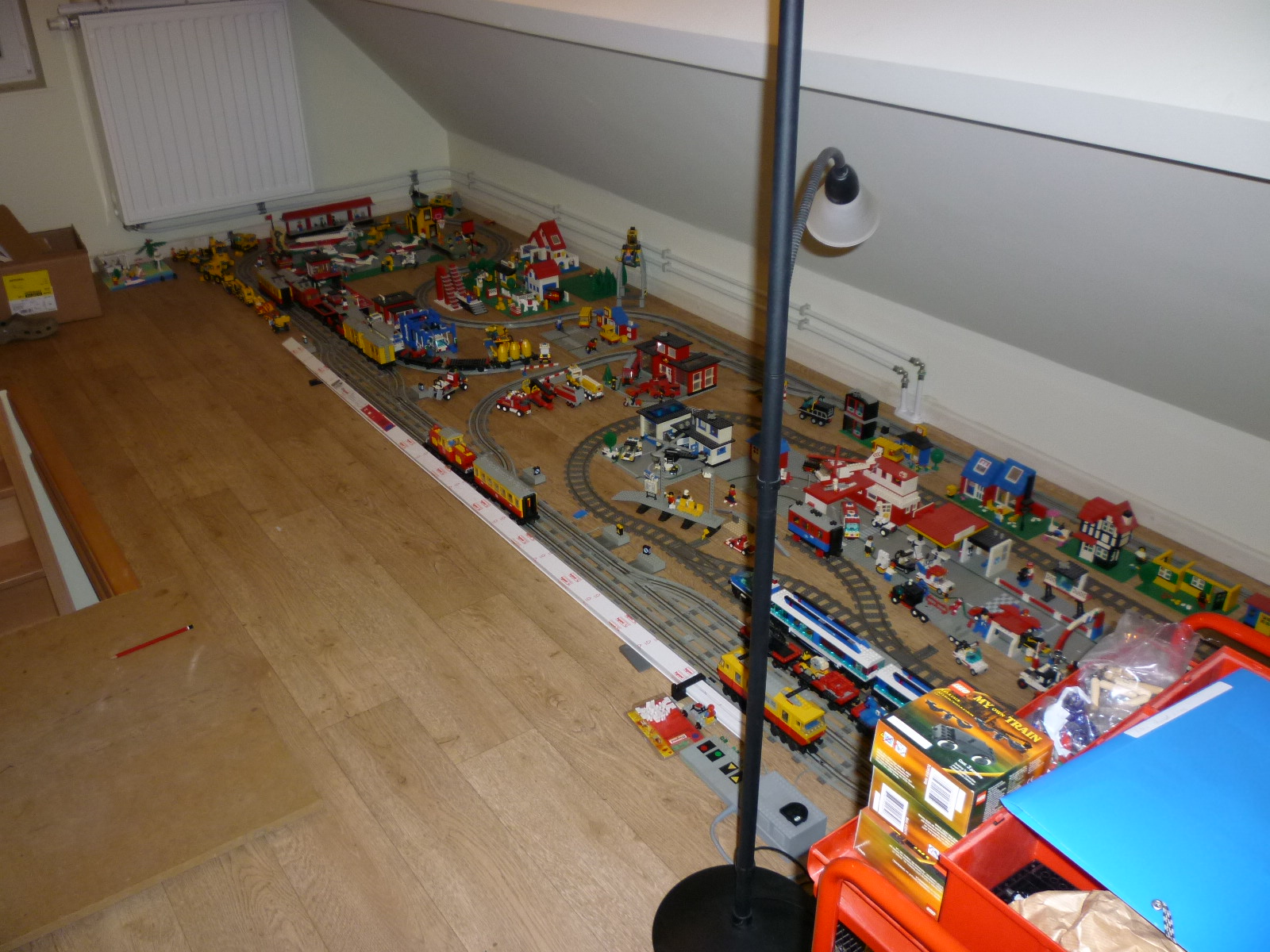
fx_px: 1064
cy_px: 476
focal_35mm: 29
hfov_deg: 61.7
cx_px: 635
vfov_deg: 48.2
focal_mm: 5.2
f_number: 3.3
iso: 200
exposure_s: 1/30
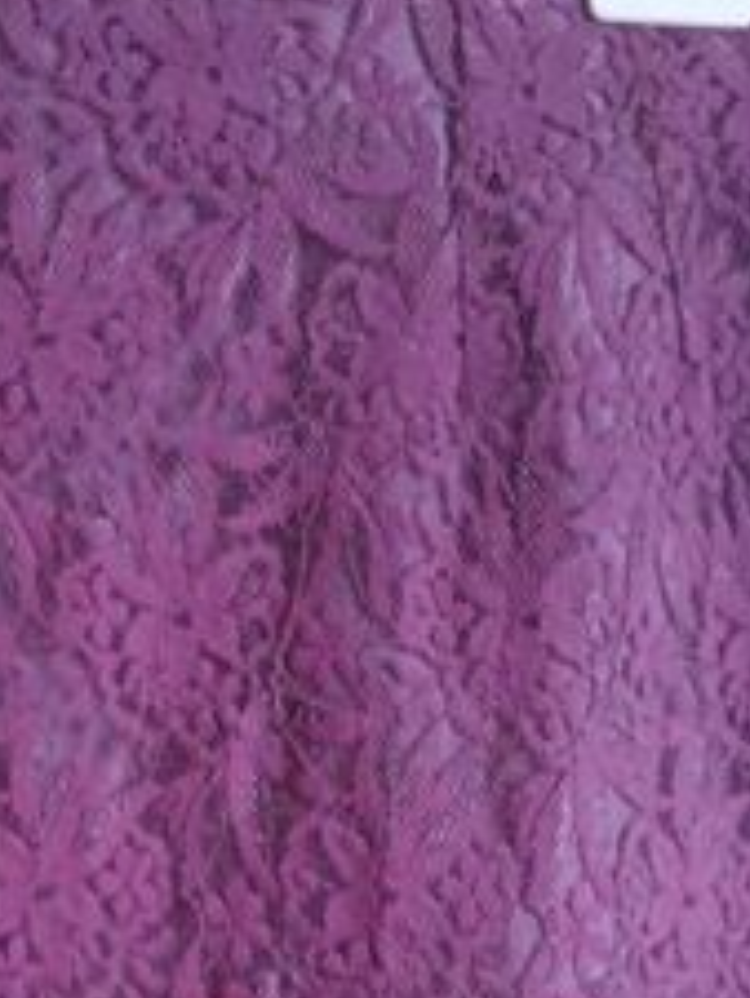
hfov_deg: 19.5
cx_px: 44
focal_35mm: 74
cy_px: 883
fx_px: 2136
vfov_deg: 25.6
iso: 250
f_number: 1.8
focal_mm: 3.98
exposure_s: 1/25
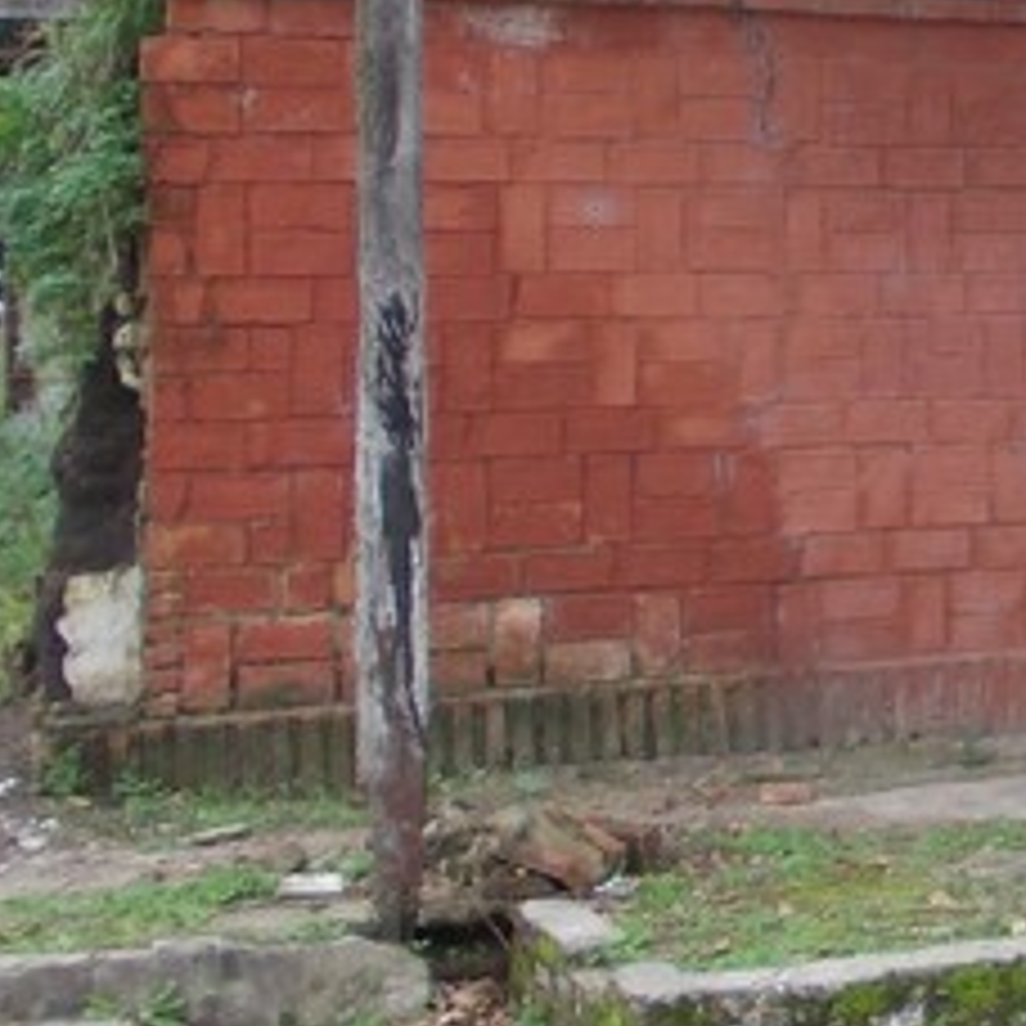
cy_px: 234
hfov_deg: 18.7
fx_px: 2783
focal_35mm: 83
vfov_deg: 20.7
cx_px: 1498
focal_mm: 4
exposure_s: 1/30
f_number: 2.7
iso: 80
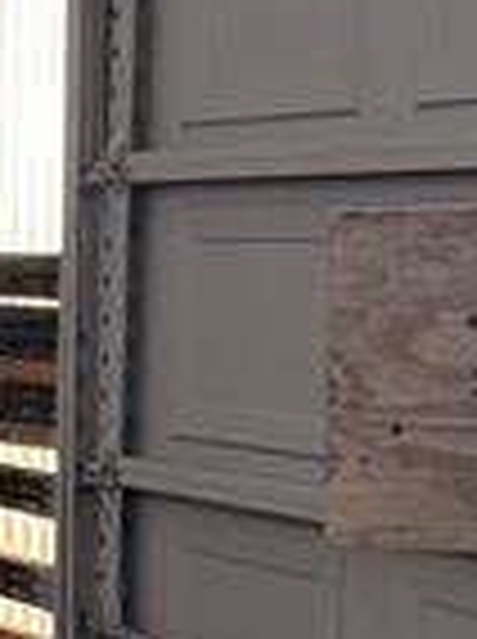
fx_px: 2396
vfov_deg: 15.0
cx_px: -626
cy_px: 590
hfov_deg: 10.1
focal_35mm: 130
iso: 200
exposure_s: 1/62
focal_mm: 6.76
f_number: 1.78
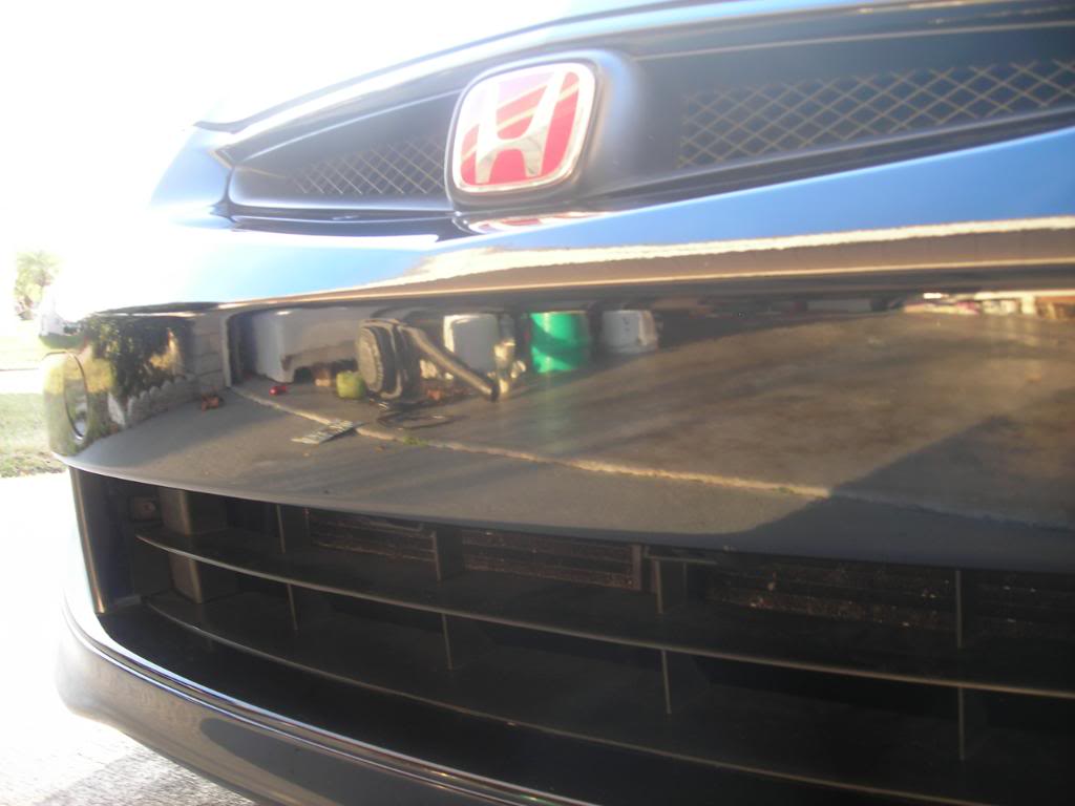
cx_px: 538
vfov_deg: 37.7
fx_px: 1180
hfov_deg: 49.0
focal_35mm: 38
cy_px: 403
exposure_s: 1/11.1
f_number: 3.2
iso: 50
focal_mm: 6.3
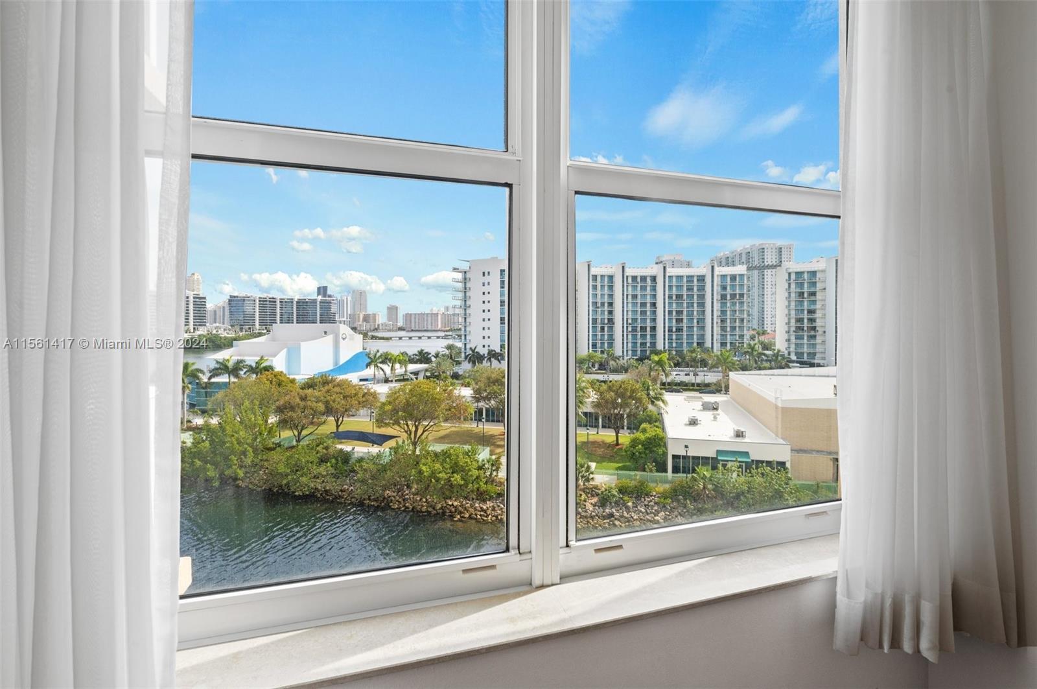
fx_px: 460
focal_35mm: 16
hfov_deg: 96.8
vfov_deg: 73.6
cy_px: 344
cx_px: 518
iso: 200
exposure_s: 1/80
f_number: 8
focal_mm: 16
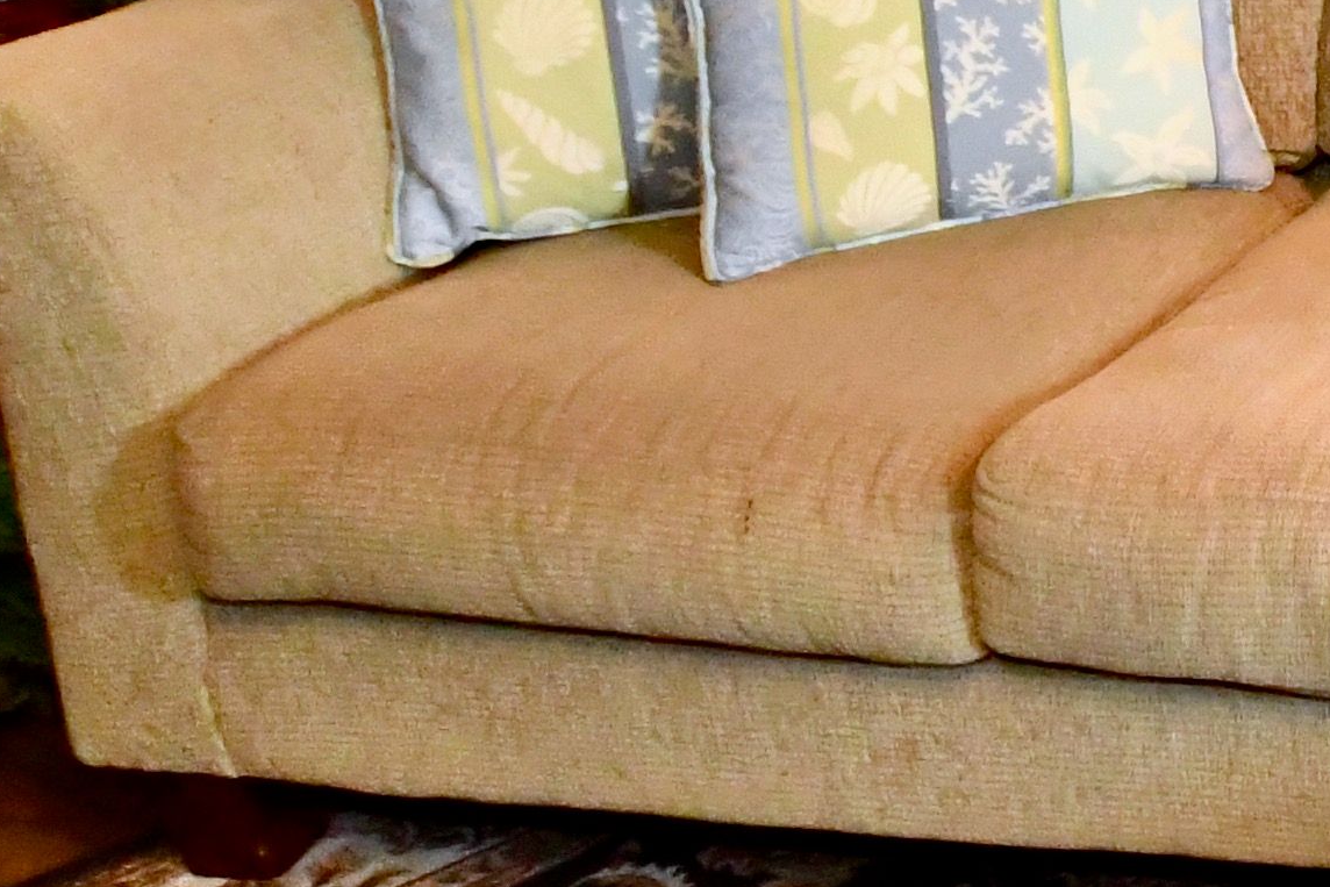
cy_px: -3
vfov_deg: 18.2
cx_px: 2123
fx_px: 2697
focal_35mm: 73
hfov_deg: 21.8
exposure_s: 1/60
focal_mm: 10
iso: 4000
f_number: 4
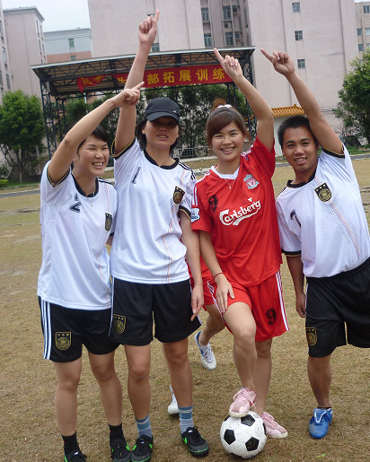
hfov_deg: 34.1
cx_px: 212
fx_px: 602
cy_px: 226
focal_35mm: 44
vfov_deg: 42.0
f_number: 2.8
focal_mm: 5.5
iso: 80
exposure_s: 1/200
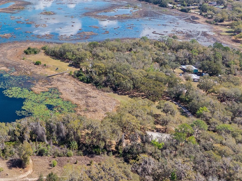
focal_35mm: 48
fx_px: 336
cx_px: 13
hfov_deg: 36.5
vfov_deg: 29.4
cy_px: 29
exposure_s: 1/3200
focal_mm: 8.67
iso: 220
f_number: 1.8
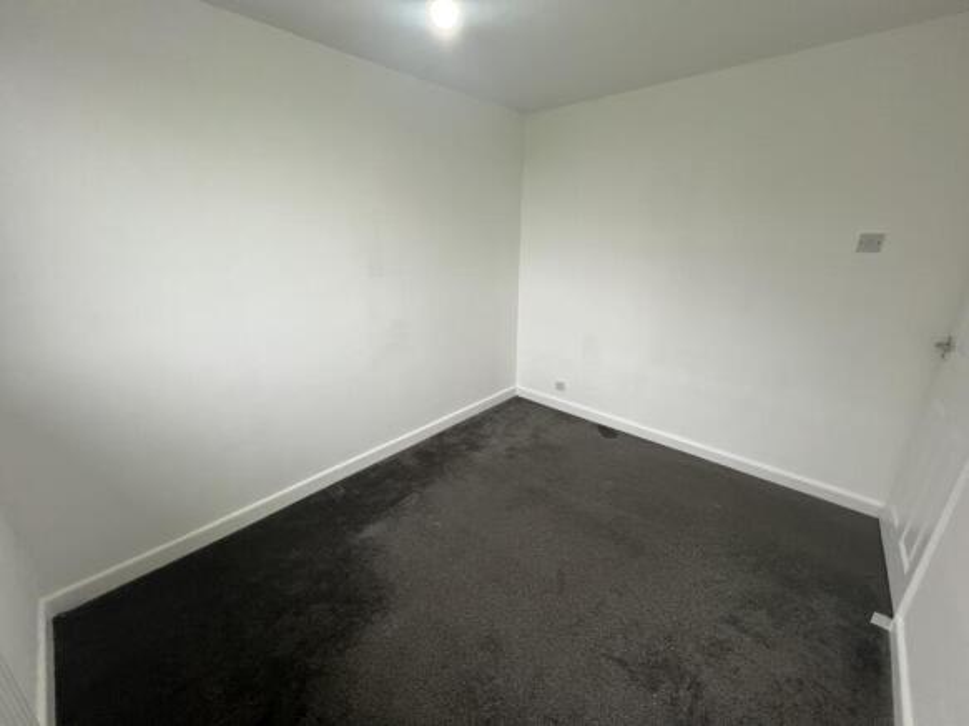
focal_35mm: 13
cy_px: 363
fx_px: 364
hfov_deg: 106.2
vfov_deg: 89.9
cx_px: 484
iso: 160
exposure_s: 1/100
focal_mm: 1.57
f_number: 1.8
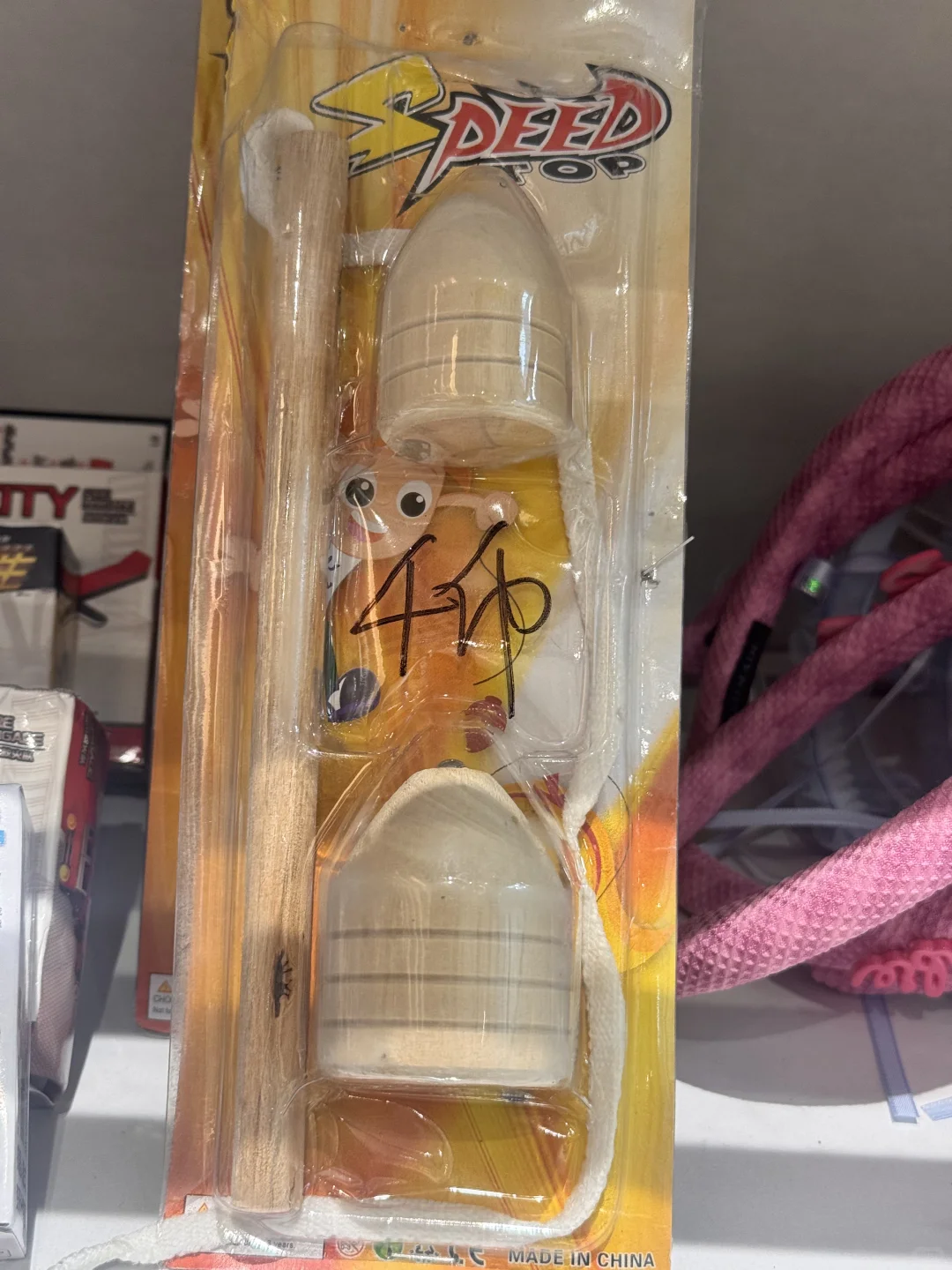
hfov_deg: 30.3
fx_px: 1760
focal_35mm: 48
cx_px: 476
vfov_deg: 39.7
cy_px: 635
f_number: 1.78
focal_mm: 6.76
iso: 80
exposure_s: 1/50
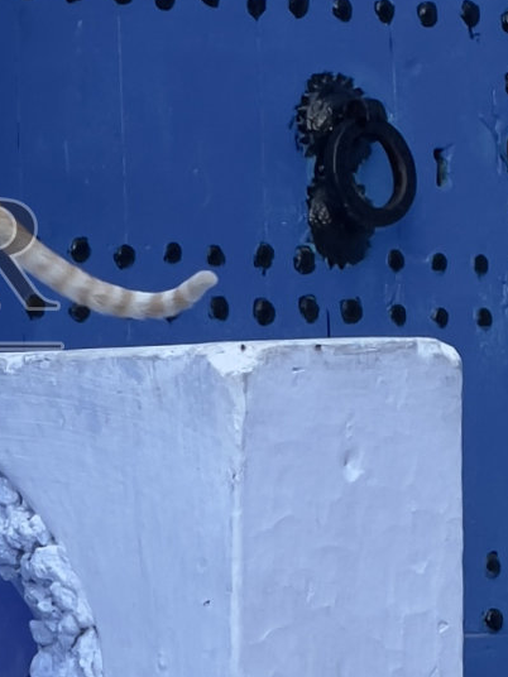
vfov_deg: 8.6
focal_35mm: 230
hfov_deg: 6.4
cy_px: 284
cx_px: -149
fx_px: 4500
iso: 64
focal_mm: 9
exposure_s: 1/99
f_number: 2.8
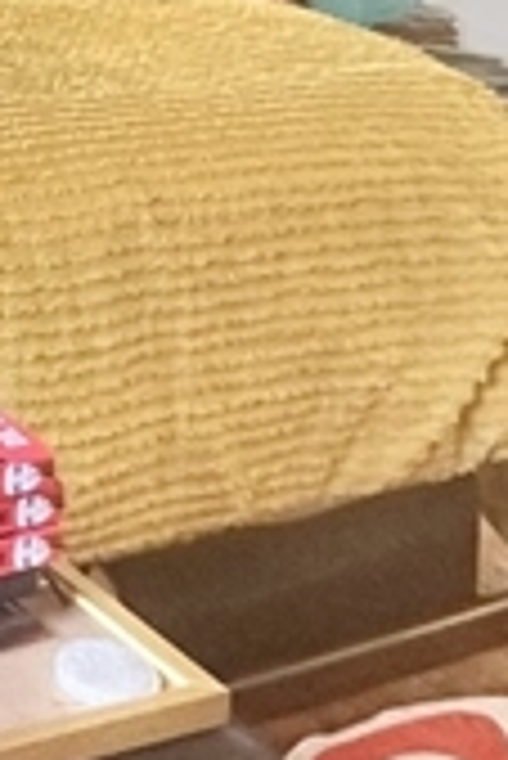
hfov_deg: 14.1
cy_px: -292
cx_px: -355
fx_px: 1859
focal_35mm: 88
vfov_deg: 20.6
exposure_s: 1/60
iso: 250
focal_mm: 2.22
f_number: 2.2
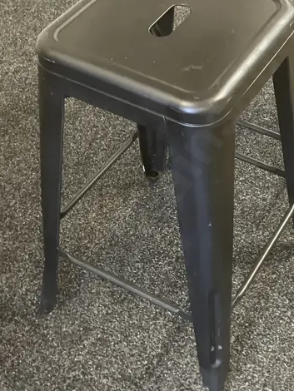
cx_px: 216
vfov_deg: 31.4
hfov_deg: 23.8
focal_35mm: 61
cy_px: 128
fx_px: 690
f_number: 1.8
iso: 400
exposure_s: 1/33
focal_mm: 3.99
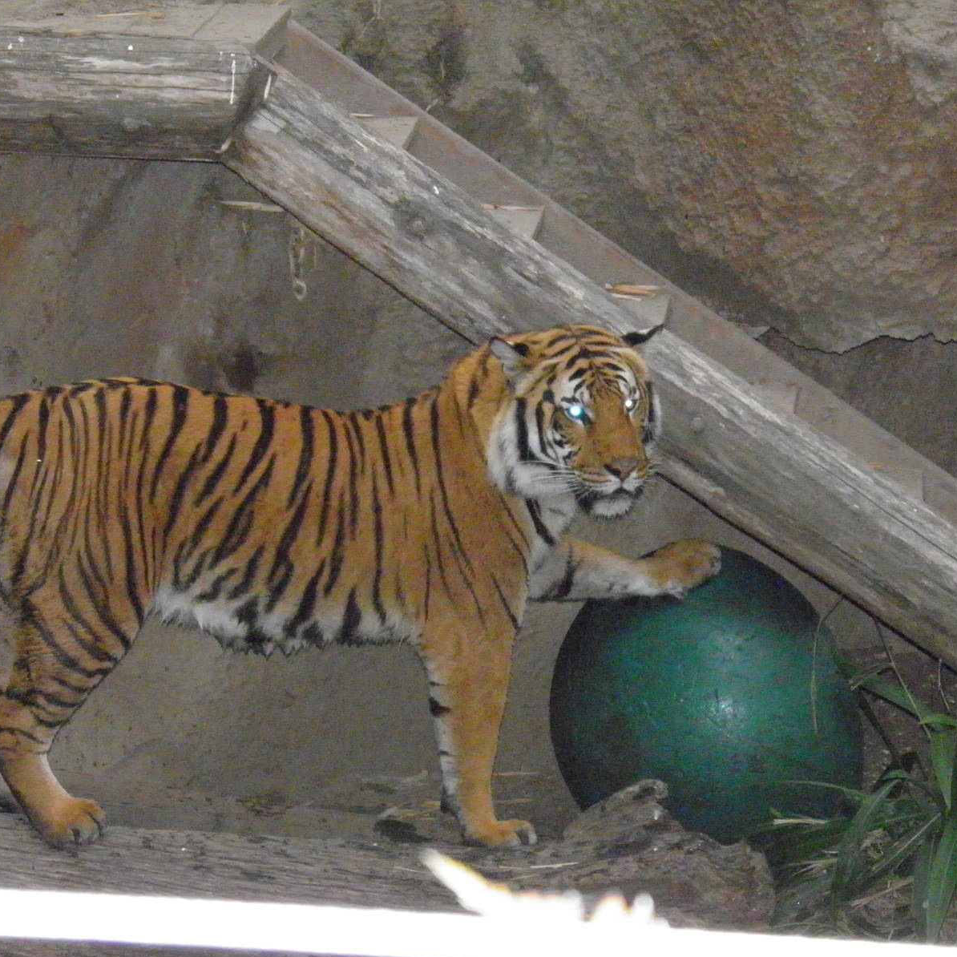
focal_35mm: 167
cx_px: 363
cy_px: 480
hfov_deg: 10.5
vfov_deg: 10.5
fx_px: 5223
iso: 1000
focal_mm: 25.4
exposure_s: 1/125
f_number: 4
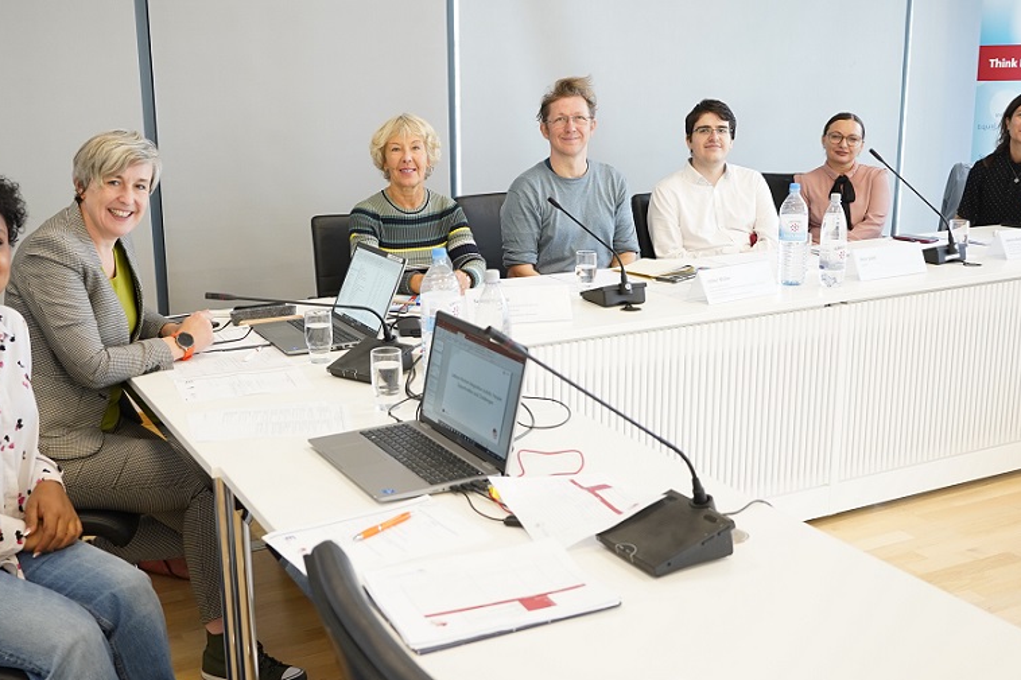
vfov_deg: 34.9
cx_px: 422
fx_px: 1077
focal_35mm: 38
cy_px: 409
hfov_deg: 50.5
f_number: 3.5
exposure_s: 1/50
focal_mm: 24
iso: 640
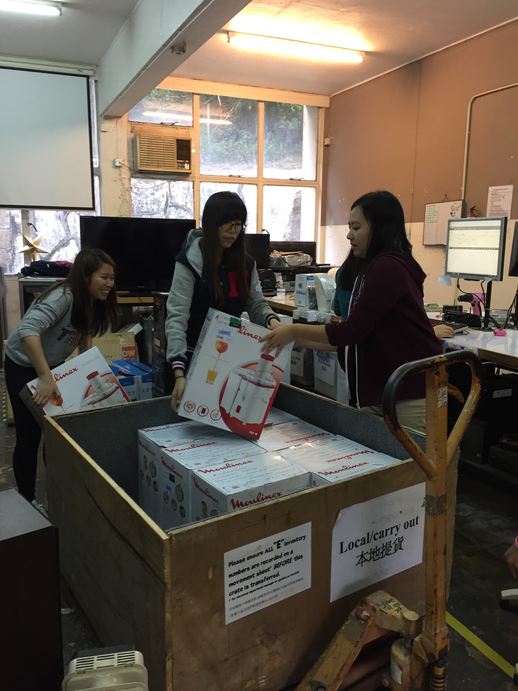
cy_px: 346
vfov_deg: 61.7
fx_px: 579
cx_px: 259
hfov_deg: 48.2
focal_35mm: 29
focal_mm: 4.15
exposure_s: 1/33
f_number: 2.2
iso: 125
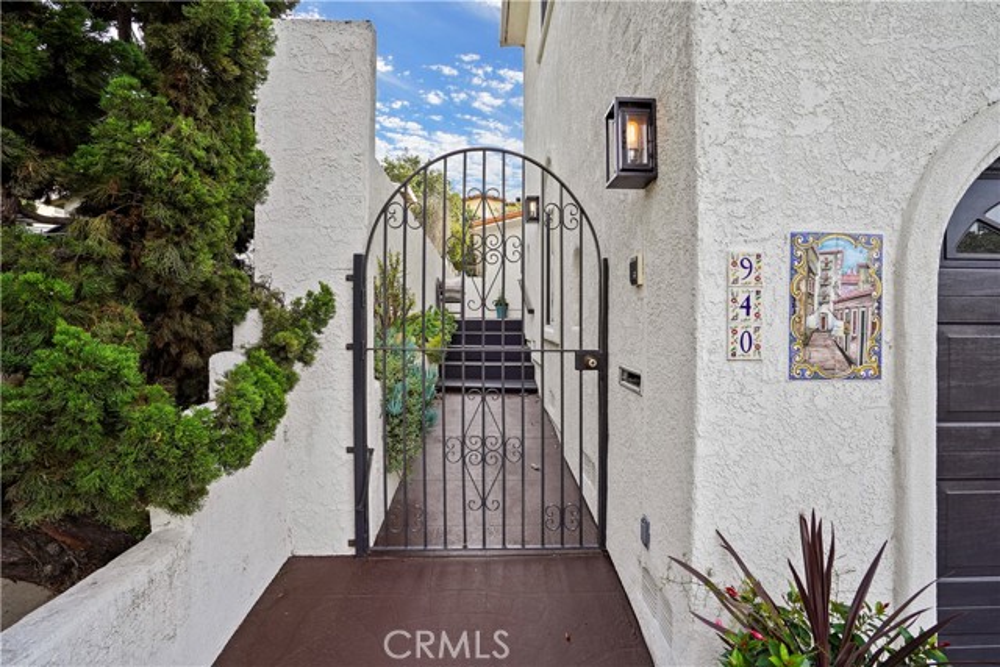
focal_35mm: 16
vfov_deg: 73.8
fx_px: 445
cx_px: 500
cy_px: 334
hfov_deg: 96.7
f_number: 7.1
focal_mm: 16
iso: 100
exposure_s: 1/50
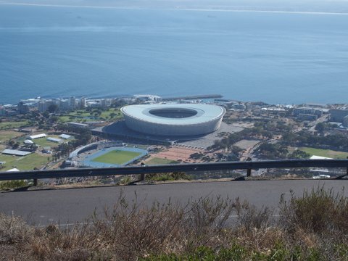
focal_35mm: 62
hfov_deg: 31.2
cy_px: 130
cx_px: 174
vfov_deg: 23.7
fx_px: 623
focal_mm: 13.2
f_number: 4.5
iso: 100
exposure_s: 1/800
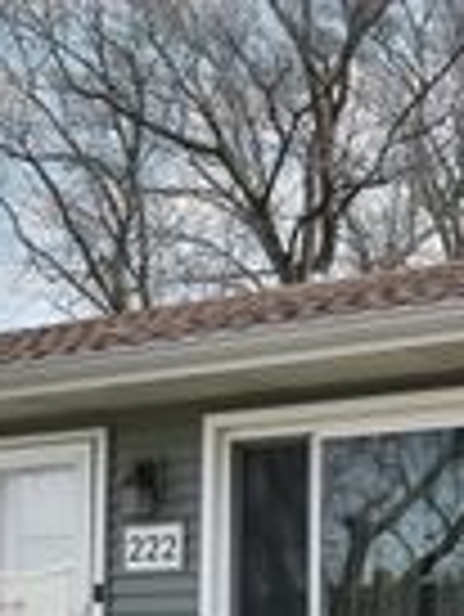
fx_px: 1624
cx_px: 234
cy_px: 603
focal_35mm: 91
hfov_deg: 16.3
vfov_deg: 20.9
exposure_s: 1/320
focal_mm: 26
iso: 250
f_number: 11
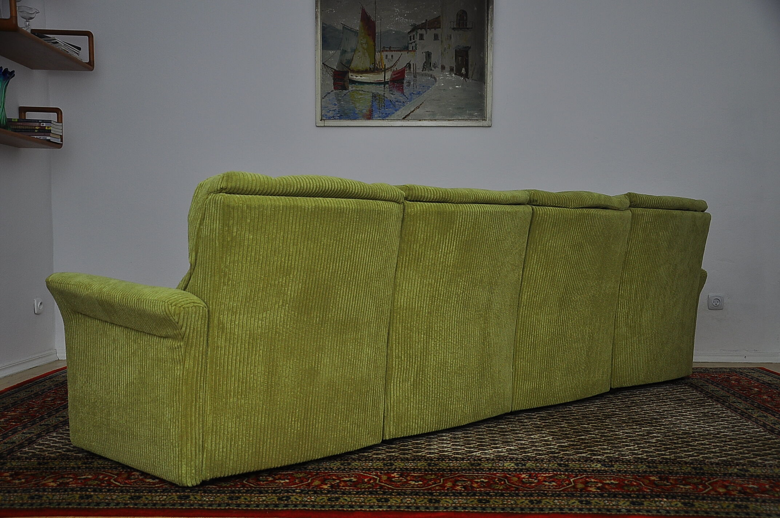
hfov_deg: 46.4
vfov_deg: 31.8
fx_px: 909
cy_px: 259
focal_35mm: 42
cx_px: 390
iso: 200
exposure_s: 1/200
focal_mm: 28
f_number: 4
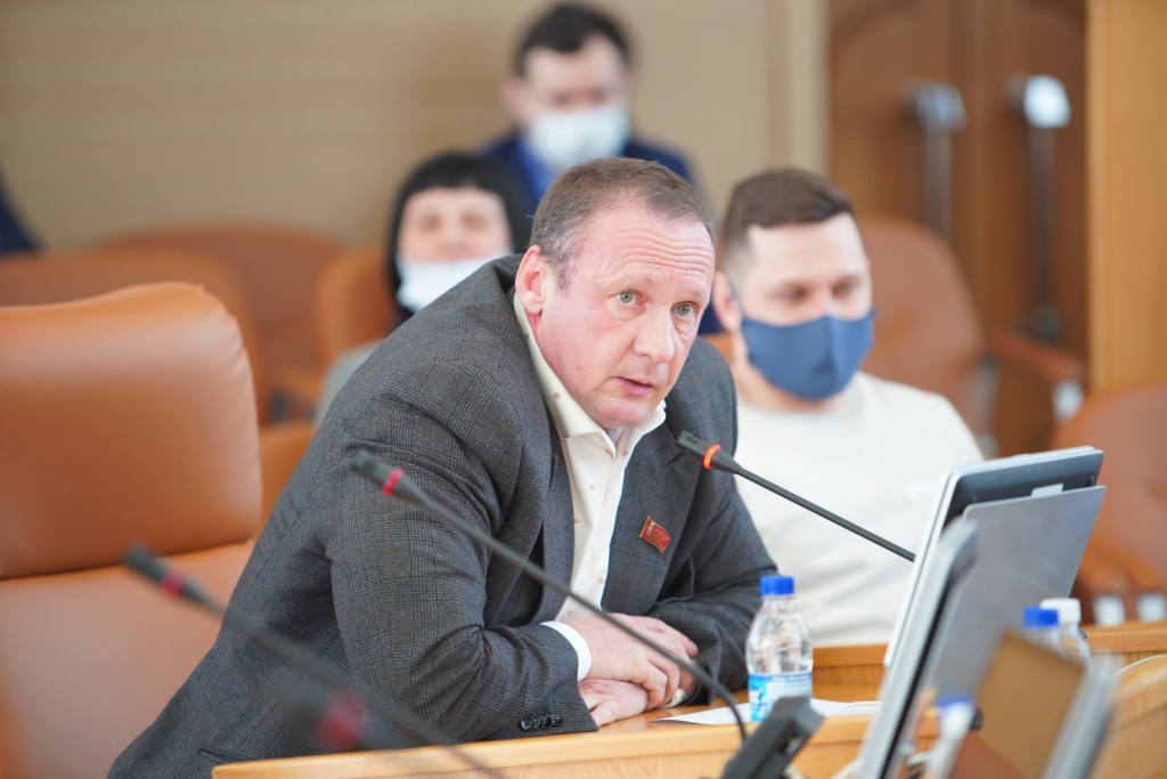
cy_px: 390
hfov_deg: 10.3
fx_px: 6484
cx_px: 584
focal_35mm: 200
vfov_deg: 6.9
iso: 1250
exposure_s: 1/320
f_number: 2.8
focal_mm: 200
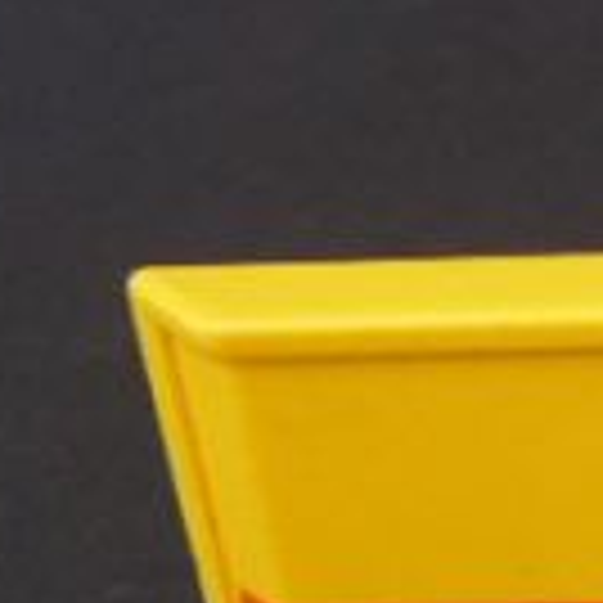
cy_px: 619
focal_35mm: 131
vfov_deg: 13.1
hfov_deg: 12.0
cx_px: 1170
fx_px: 2582
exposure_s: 1/1.3
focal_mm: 6
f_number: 2.8
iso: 200
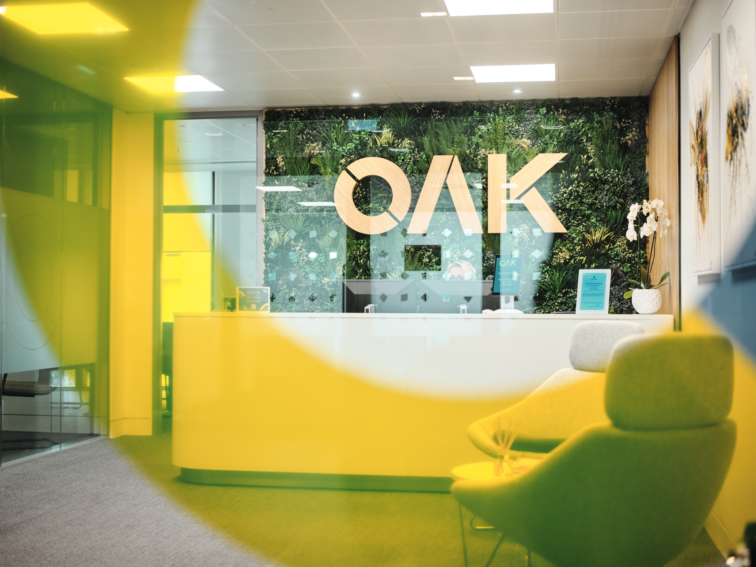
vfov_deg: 29.1
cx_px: 378
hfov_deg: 38.2
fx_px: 1092
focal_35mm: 50
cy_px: 284
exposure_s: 1/125
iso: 1600
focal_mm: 63
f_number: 2.8
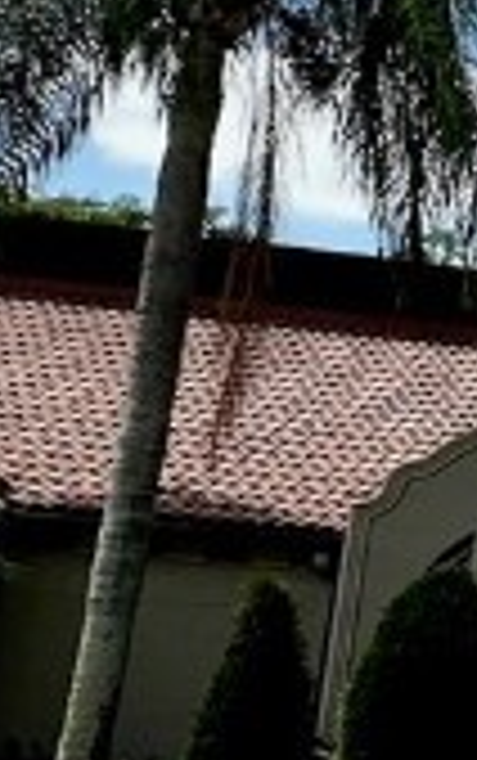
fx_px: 1867
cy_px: 513
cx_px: 1629
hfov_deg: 9.4
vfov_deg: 22.9
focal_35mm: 90
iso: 50
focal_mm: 2.22
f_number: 2.2
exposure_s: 1/1795
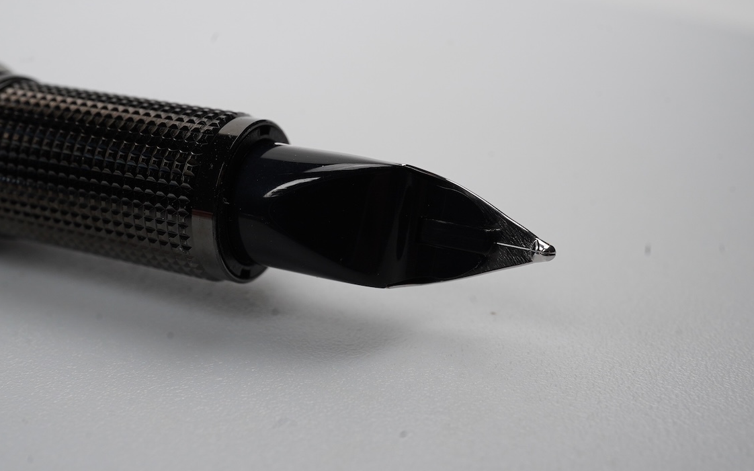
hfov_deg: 43.5
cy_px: 245
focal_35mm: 46
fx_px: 945
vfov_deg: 28.0
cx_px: 377
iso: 400
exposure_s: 1/100
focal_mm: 30
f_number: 22
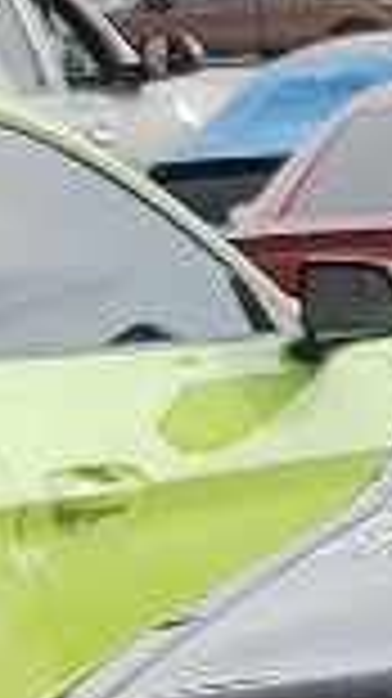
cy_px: 1382
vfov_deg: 7.1
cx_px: 2658
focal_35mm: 292
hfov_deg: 3.4
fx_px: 5405
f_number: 1.5
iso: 50
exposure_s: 1/1667
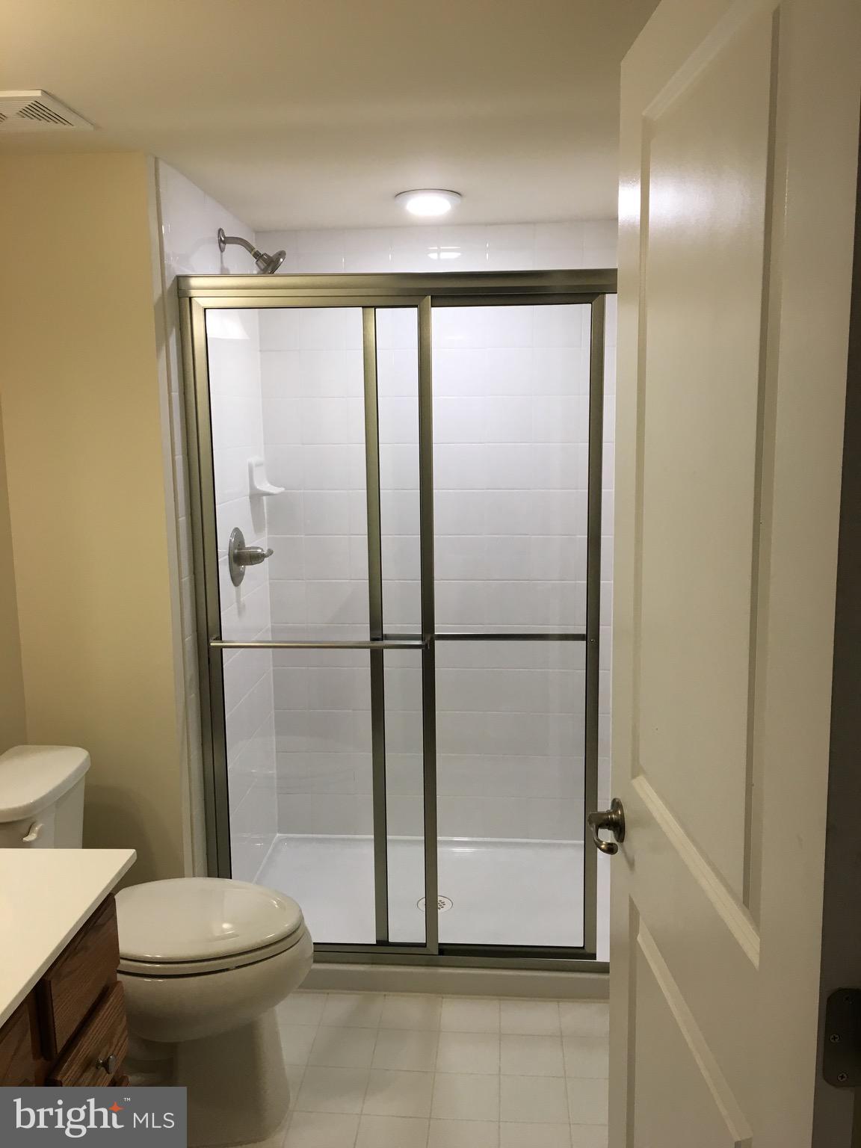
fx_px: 962
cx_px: 430
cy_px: 574
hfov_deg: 48.2
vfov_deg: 61.7
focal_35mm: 29
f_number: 2.2
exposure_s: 1/30
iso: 32
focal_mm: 4.15
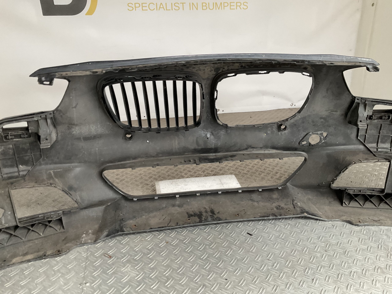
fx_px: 328
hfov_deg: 61.7
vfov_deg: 48.2
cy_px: 147
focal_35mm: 29
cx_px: 196
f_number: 1.8
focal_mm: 3
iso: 80
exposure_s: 1/50
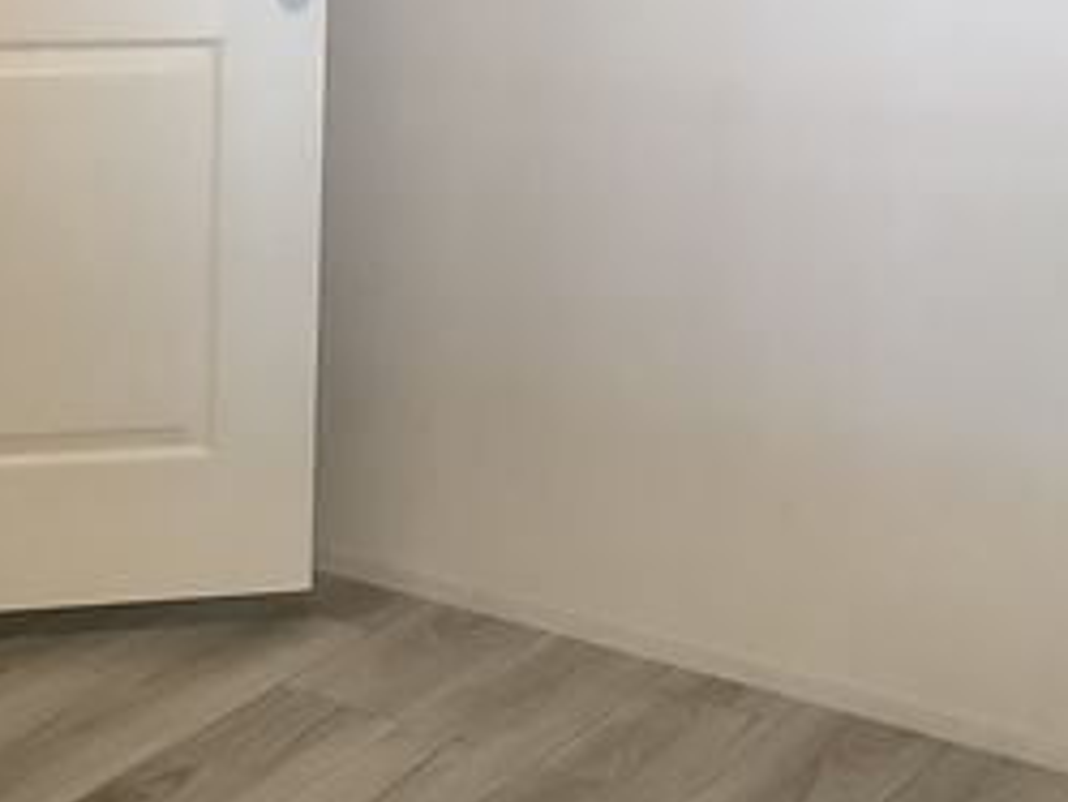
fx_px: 2685
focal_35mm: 87
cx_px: 326
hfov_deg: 22.4
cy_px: 152
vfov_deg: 16.8
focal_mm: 3.3
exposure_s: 1/50
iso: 200
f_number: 2.4
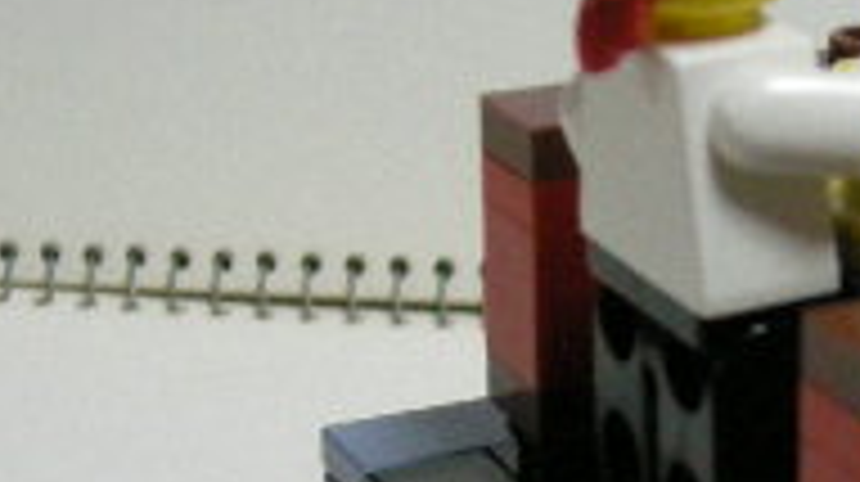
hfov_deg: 16.4
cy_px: 541
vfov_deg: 9.3
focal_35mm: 128
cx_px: 851
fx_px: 2916
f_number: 2.8
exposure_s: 1/48.4
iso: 400
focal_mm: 5.7
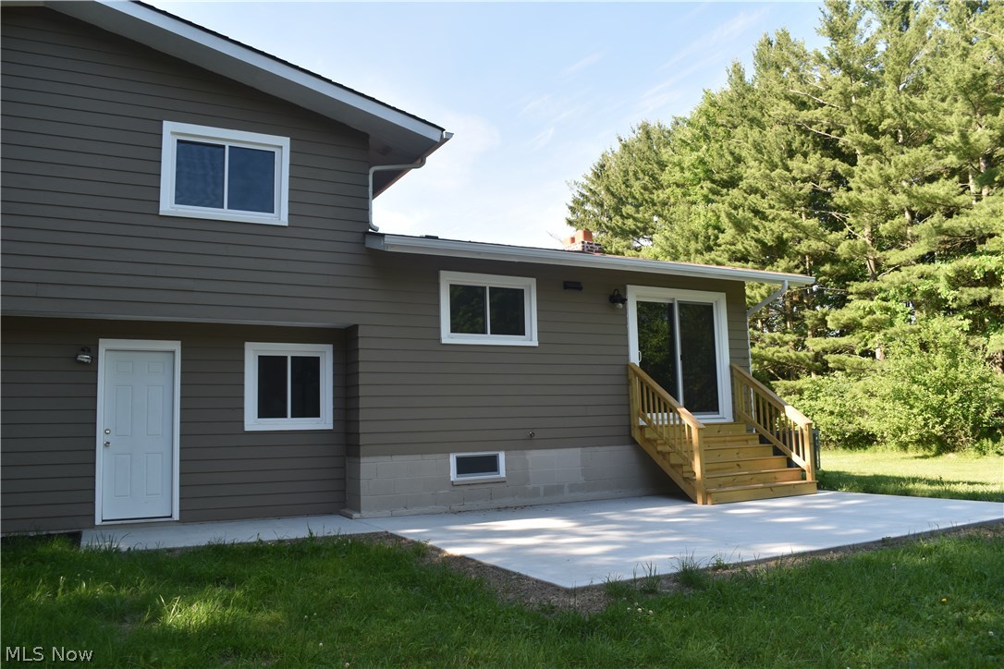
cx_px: 502
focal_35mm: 27
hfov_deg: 67.4
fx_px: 753
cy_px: 334
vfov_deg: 47.9
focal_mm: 18
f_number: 5.6
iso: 100
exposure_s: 1/125
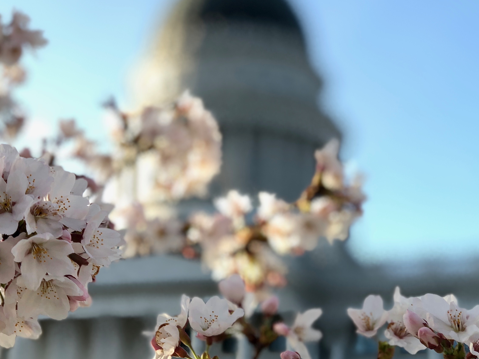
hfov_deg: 21.0
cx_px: 158
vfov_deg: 15.8
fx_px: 1287
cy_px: 250
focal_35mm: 93
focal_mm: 6
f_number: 2.4
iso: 16
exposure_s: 1/129
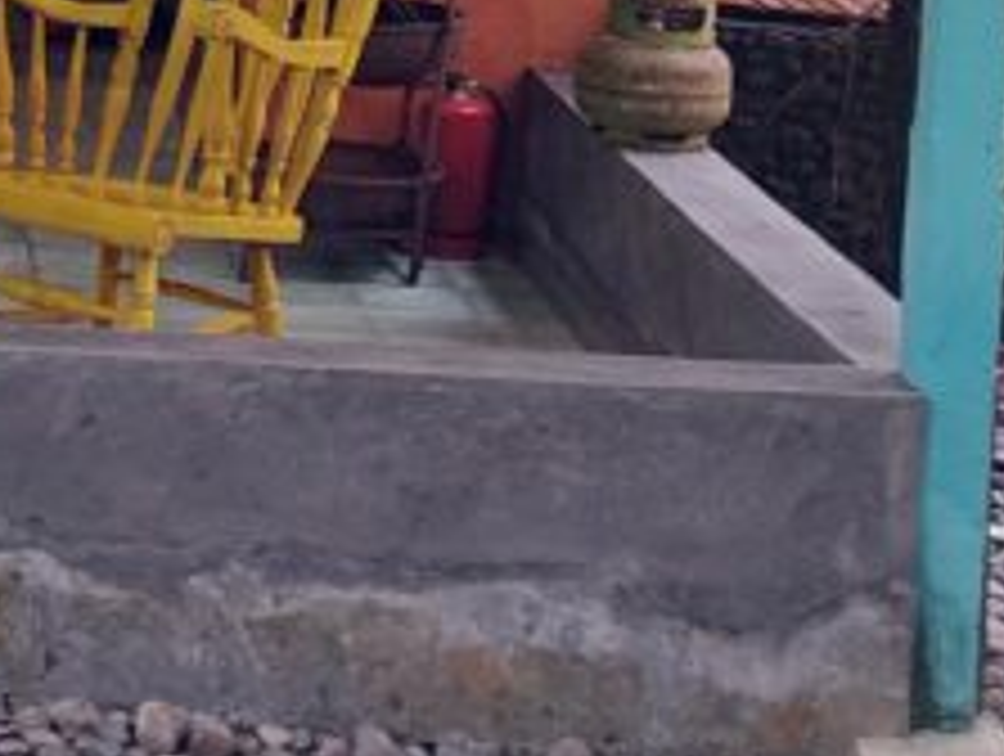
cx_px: -855
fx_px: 3196
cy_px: -162
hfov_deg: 15.2
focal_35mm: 110
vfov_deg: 13.1
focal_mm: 5.23
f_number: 1.8
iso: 50
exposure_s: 1/50
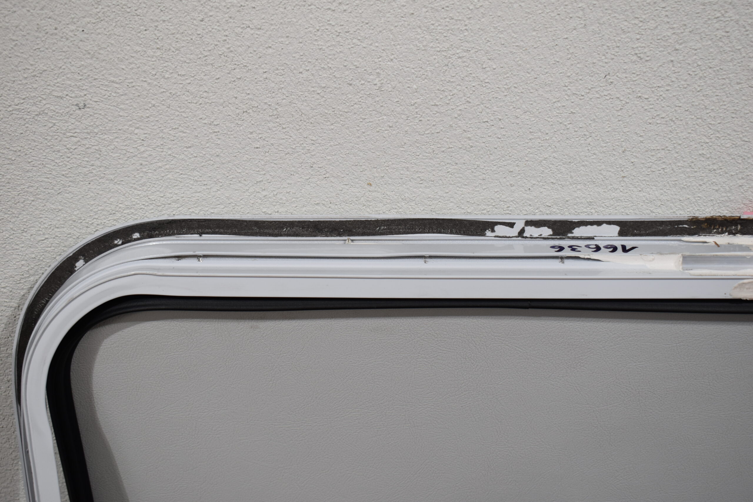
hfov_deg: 38.9
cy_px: 251
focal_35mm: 51
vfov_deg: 26.5
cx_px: 376
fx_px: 1067
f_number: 5.6
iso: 360
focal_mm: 34
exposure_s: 1/125
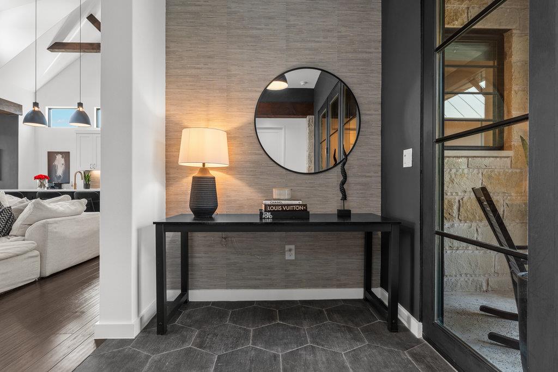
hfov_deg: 85.7
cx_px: 279
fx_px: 301
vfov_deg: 63.5
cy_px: 186
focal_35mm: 19
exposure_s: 1/5
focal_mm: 19.4
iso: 400
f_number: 8
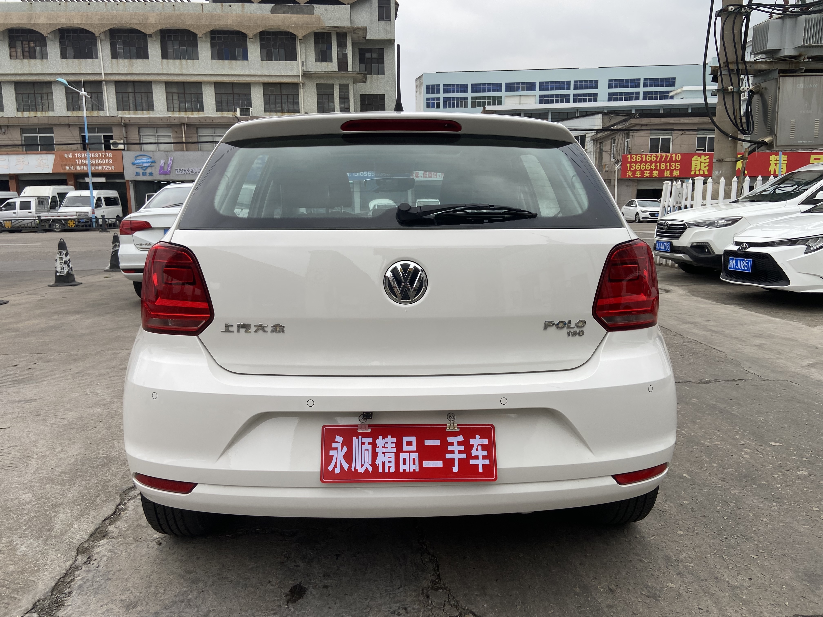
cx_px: 412
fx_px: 618
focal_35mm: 26
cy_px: 308
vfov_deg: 53.1
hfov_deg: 67.3
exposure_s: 1/436
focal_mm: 4.25
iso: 32
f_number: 1.8
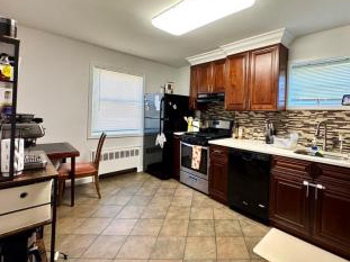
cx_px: 215
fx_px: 182
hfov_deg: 86.3
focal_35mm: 18
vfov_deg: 71.3
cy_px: 117
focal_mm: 2.22
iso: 320
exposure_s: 1/120
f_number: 2.2
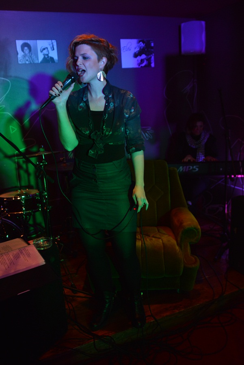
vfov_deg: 58.7
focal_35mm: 32
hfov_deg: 41.2
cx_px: 122
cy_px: 182
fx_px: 325
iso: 2500
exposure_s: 1/100
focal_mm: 32
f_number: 4
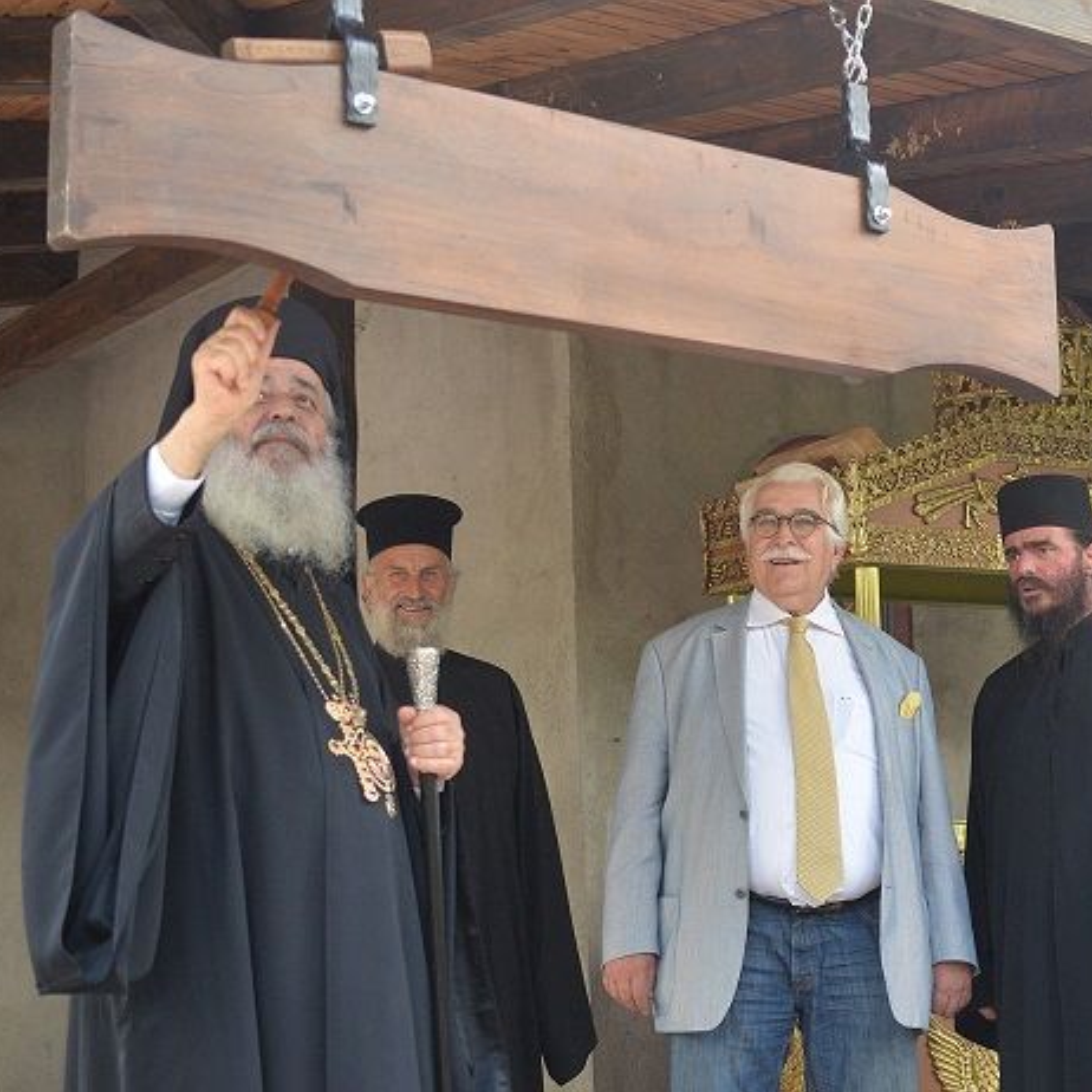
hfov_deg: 37.5
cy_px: 548
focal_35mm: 45
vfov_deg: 37.6
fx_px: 1606
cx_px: 622
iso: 800
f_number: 3.2
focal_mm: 35
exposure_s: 1/800
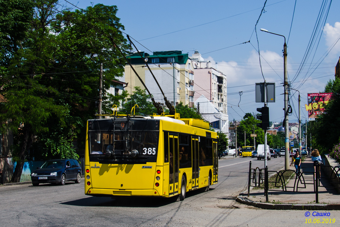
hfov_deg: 51.3
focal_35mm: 38
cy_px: 114
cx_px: 170
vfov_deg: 35.5
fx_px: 354
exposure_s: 1/250
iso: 100
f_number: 7.1
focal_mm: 25
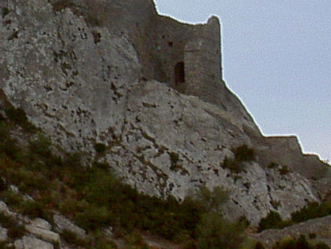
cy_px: 48
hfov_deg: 5.0
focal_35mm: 391
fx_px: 3740
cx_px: -214
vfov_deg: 3.8
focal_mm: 16.8
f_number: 4.9
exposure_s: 1/200
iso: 100
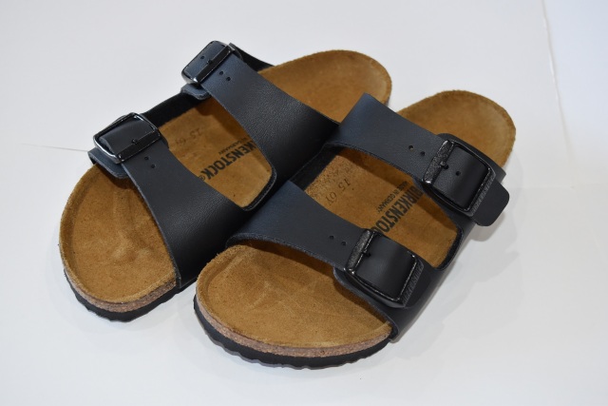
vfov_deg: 29.9
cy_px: 203
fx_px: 760
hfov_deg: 43.6
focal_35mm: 45
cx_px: 304
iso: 800
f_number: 5
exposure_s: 1/100
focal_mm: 30
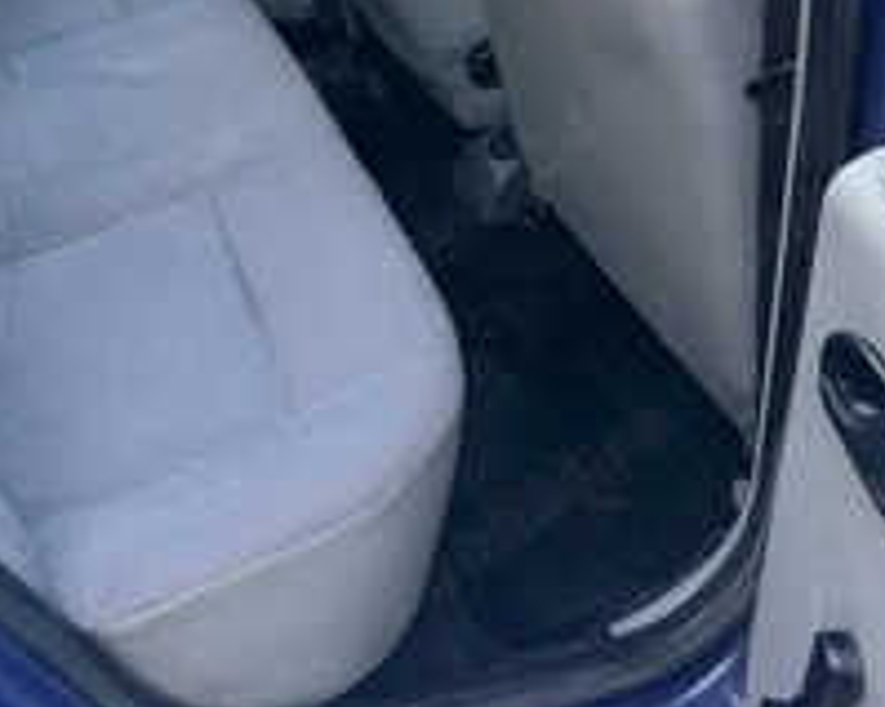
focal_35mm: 47
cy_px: -125
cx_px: 267
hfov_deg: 38.9
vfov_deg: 28.3
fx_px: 1230
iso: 100
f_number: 1.78
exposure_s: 1/121
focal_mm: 6.86
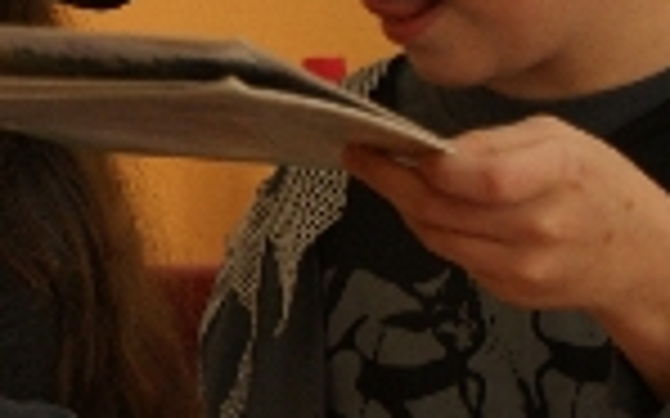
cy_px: 81
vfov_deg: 4.7
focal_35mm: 277
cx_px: -270
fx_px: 5057
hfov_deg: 7.5
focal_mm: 45
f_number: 5.6
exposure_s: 1/80
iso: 320
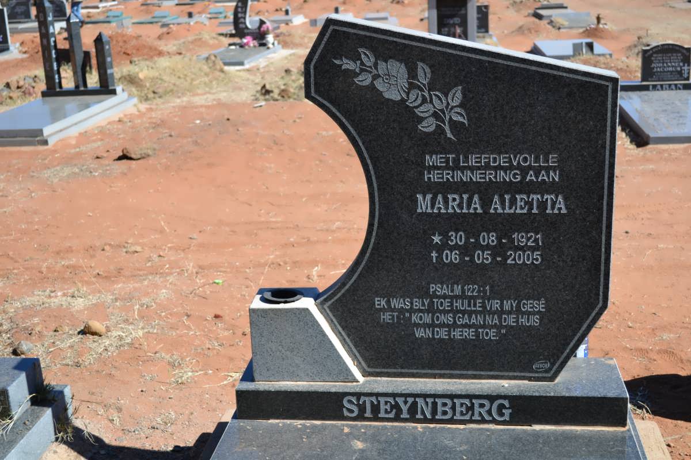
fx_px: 921
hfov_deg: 41.1
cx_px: 346
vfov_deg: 28.1
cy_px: 230
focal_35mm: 48
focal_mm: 32
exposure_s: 1/125
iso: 125
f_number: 5.6
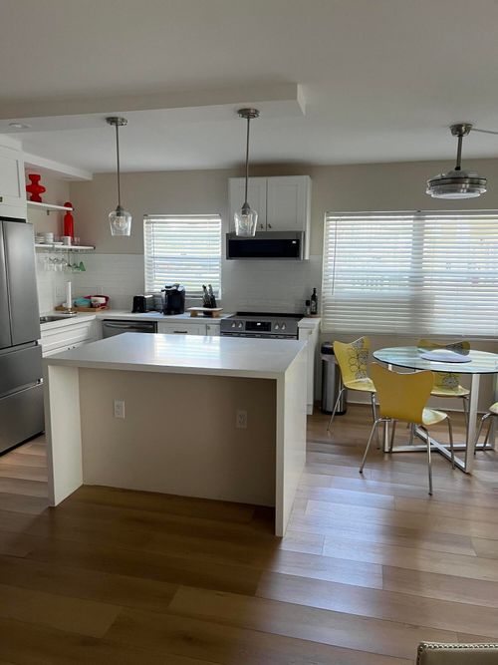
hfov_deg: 53.0
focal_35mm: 26
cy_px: 332
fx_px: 499
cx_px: 249
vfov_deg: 67.3
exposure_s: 1/78
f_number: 1.5
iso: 125
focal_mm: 5.7
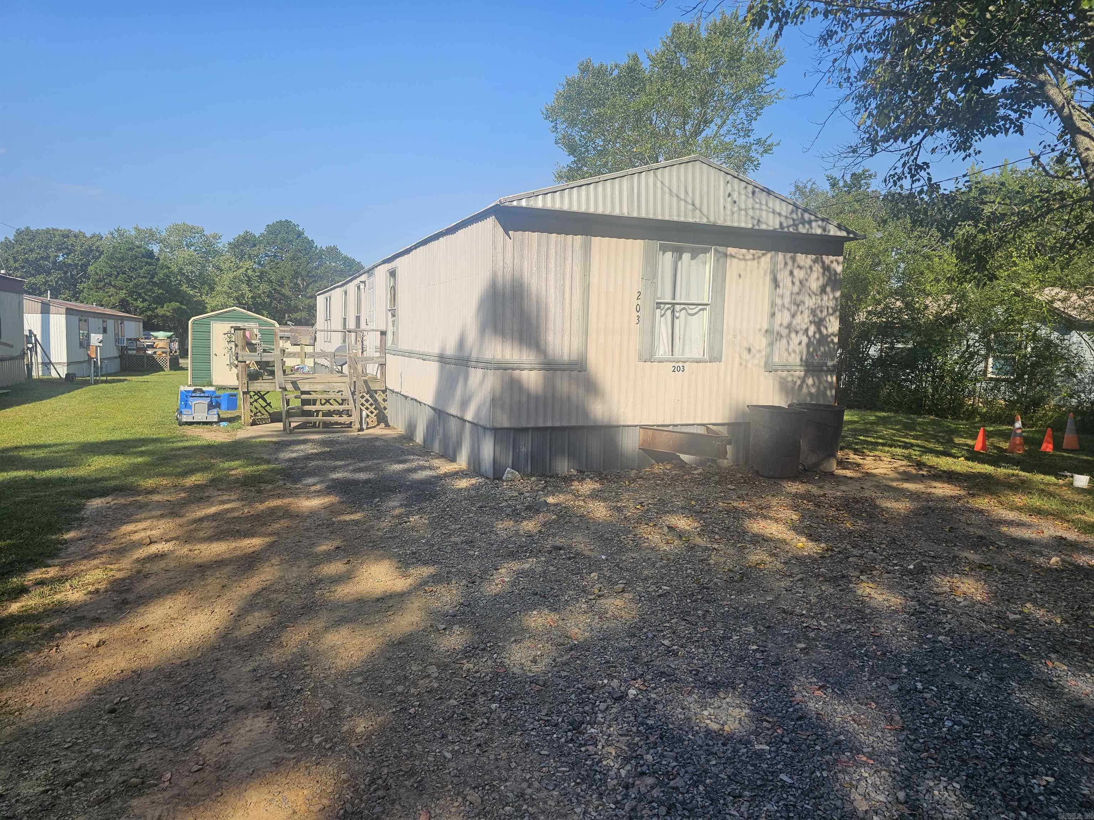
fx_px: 727
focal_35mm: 23
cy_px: 410
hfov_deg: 73.9
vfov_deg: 58.9
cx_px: 547
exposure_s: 1/1053
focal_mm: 6.3
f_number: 1.7
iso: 20
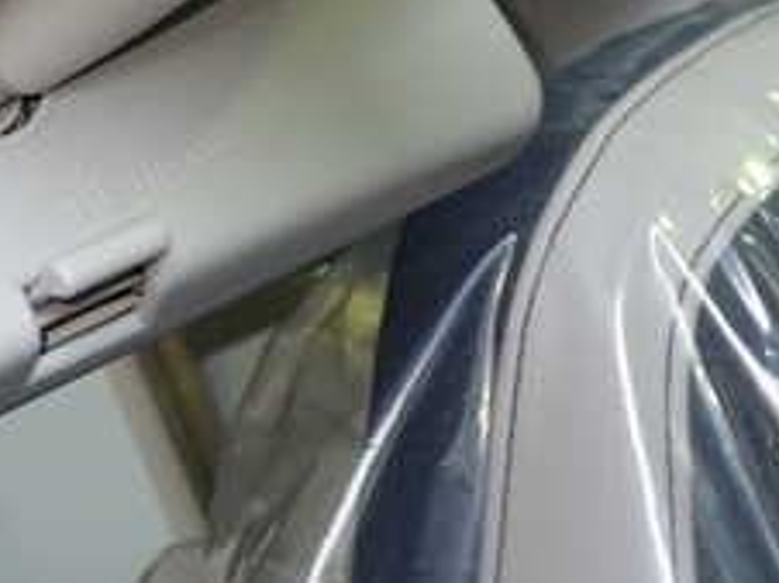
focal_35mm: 109
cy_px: 193
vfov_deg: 13.5
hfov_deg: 17.5
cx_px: -48
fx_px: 2450
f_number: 2.8
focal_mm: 7.31
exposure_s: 1/40
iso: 320
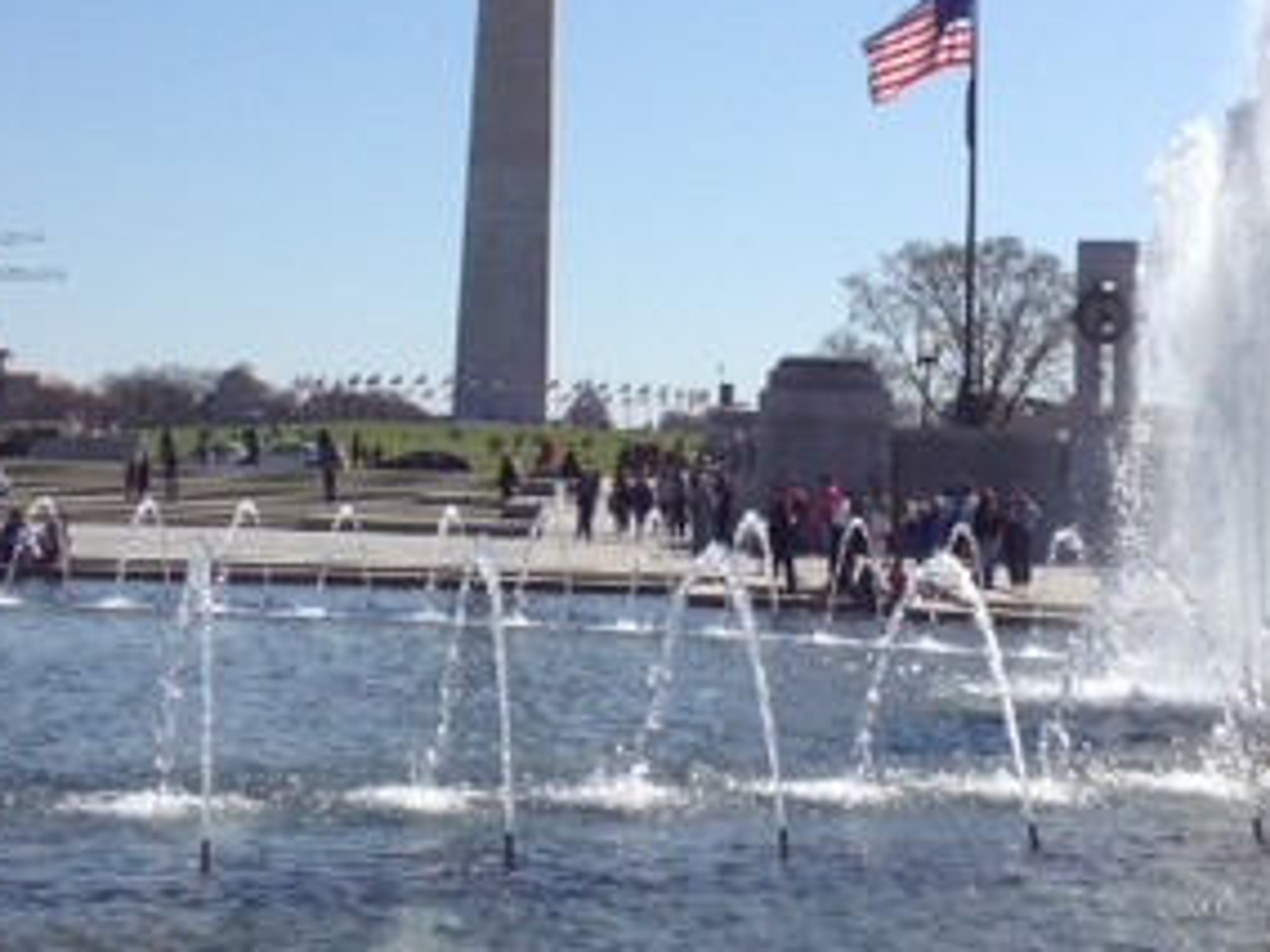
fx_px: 2898
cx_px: 653
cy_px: 201
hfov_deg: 24.7
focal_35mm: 79
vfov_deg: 18.5
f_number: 2.4
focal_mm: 4.28
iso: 50
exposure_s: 1/3460
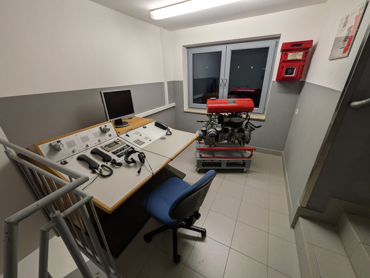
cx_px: 185
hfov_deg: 102.1
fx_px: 150
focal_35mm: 14
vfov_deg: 85.7
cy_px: 139
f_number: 2.2
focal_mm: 1.83
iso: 48
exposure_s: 1/25
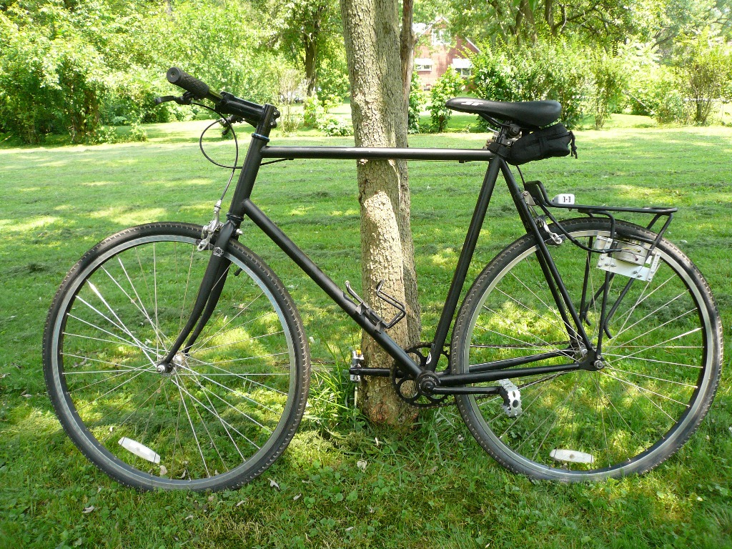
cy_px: 274
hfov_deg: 61.7
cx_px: 366
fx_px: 613
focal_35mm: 29
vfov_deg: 48.2
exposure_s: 1/125
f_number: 2.8
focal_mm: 4.7
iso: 100
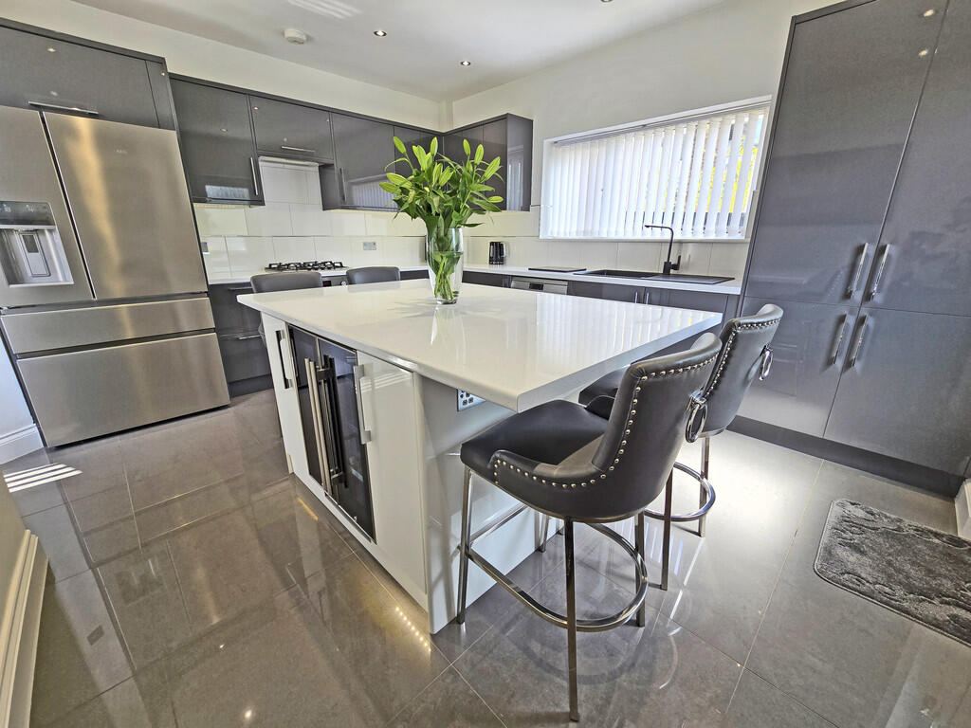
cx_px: 486
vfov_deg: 89.9
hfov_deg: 106.2
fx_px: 365
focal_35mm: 13
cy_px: 364
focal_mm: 2.2
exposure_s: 1/100
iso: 50
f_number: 2.2
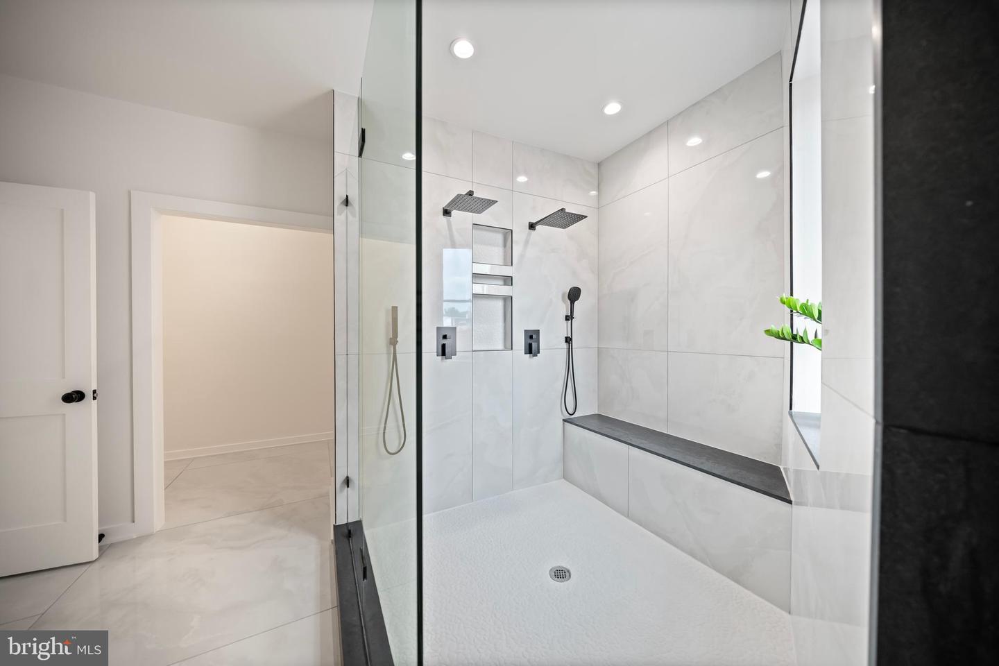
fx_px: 333
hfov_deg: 112.6
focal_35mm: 12
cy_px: 333
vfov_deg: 90.0
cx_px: 500
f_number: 2.8
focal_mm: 12
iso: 800
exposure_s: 1/50
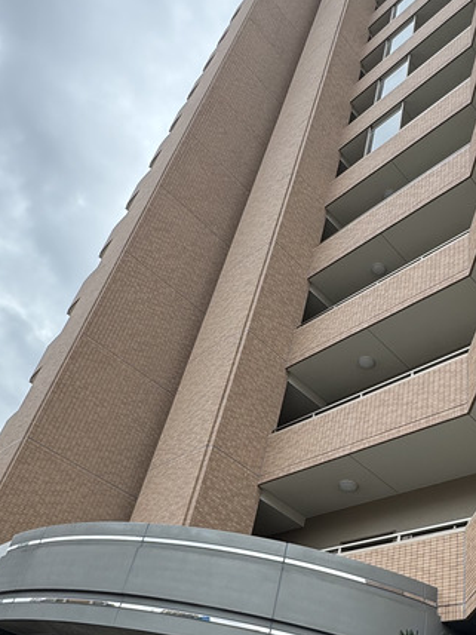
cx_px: 268
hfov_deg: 42.9
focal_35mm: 33
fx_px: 605
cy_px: 423
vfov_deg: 54.2
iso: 40
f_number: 2.2
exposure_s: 1/414
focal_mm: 2.22
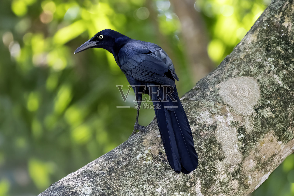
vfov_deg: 6.9
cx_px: 147
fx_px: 1633
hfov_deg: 10.3
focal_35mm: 200
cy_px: 98
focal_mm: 200
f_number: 6.3
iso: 3200
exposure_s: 1/125
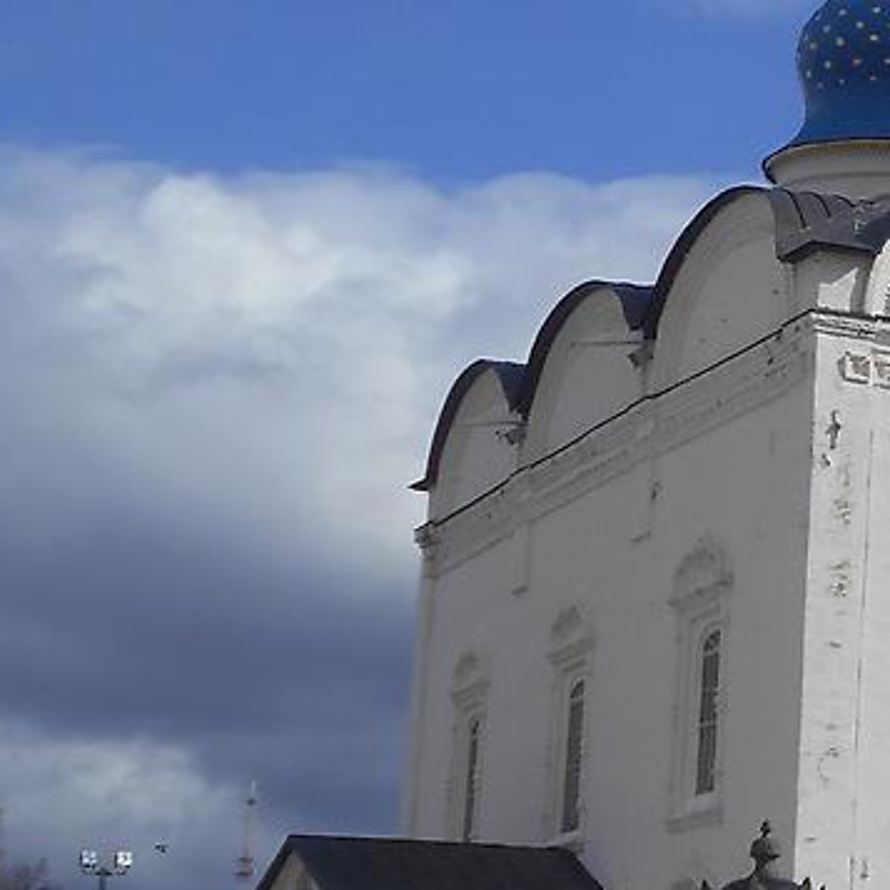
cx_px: 1349
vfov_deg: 17.2
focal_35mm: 101
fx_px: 2938
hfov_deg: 15.8
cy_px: 284
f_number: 9
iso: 80
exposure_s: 1/320
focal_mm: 5.8
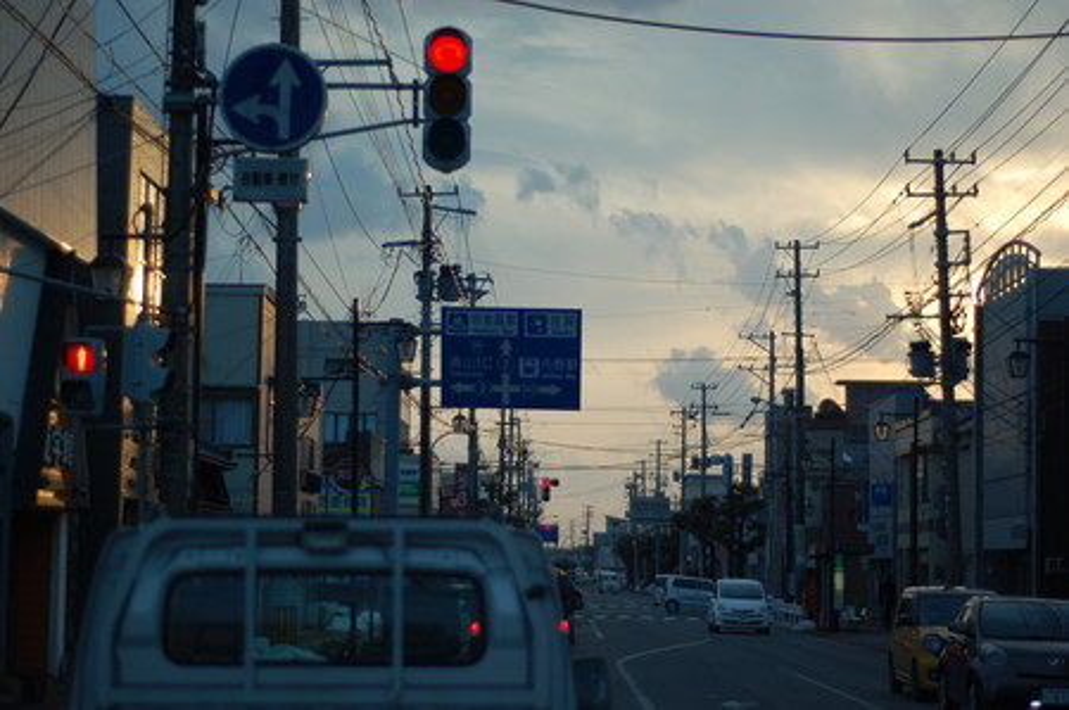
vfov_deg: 18.1
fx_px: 2225
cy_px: 355
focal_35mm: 75
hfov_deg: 27.0
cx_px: 534
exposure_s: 1/3200
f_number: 1.8
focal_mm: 50
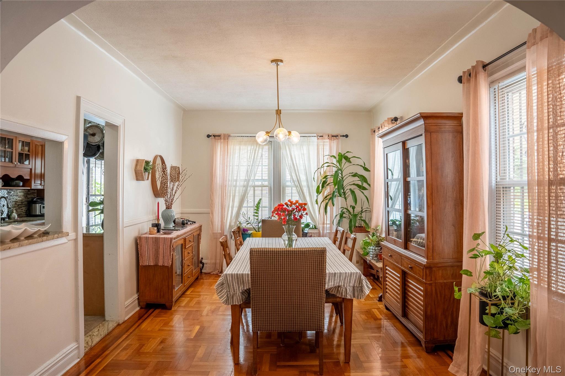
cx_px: 282
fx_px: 377
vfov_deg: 53.1
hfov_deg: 73.7
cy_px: 188
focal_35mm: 24
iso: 2000
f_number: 5
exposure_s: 1/640
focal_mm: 24
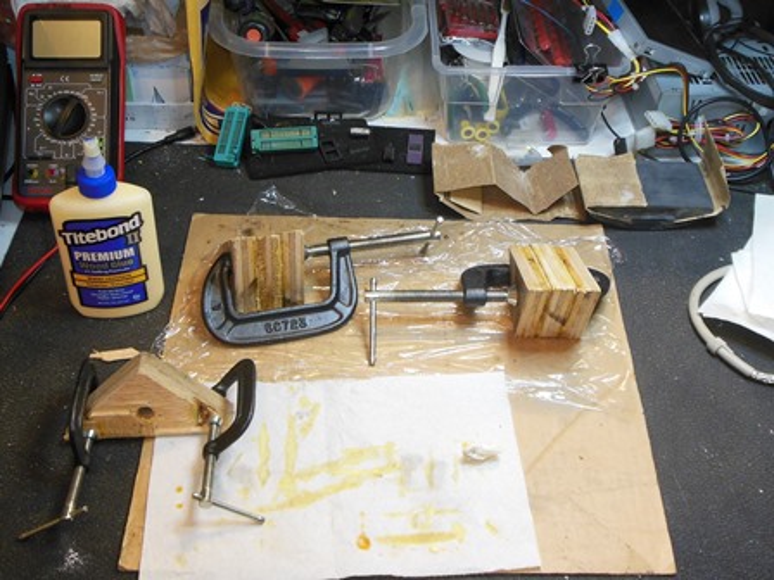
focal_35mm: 33
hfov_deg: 55.4
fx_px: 738
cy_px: 290
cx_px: 387
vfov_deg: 42.9
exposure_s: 1/30
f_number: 3.5
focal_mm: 6
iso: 320
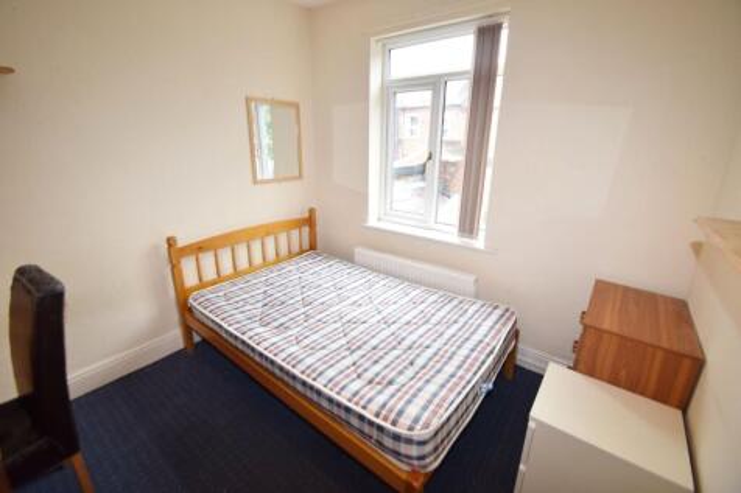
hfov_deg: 100.4
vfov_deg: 77.3
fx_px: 309
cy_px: 246
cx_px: 370
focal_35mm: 15
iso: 500
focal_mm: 10
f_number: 5.6
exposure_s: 1/60
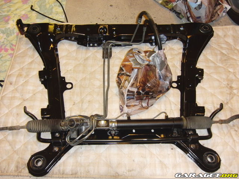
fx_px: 242
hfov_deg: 52.6
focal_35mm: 35
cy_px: 90
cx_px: 120
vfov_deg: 40.7
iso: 400
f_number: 3.6
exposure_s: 1/60
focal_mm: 6.1
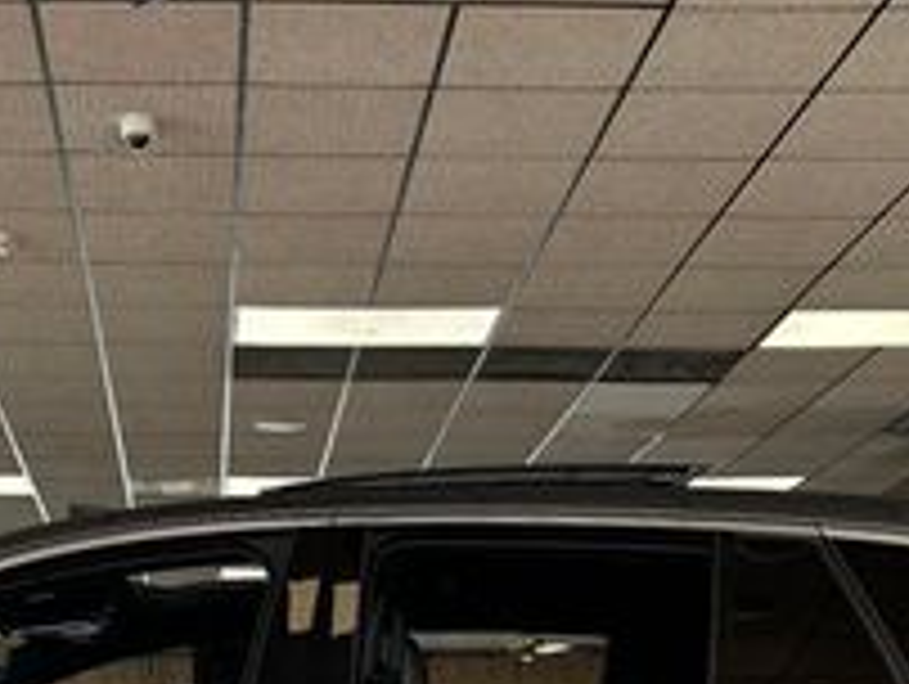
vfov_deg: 18.0
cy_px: 927
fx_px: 1998
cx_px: 234
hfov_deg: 25.3
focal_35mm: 76
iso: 64
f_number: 1.78
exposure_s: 1/169
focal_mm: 6.86
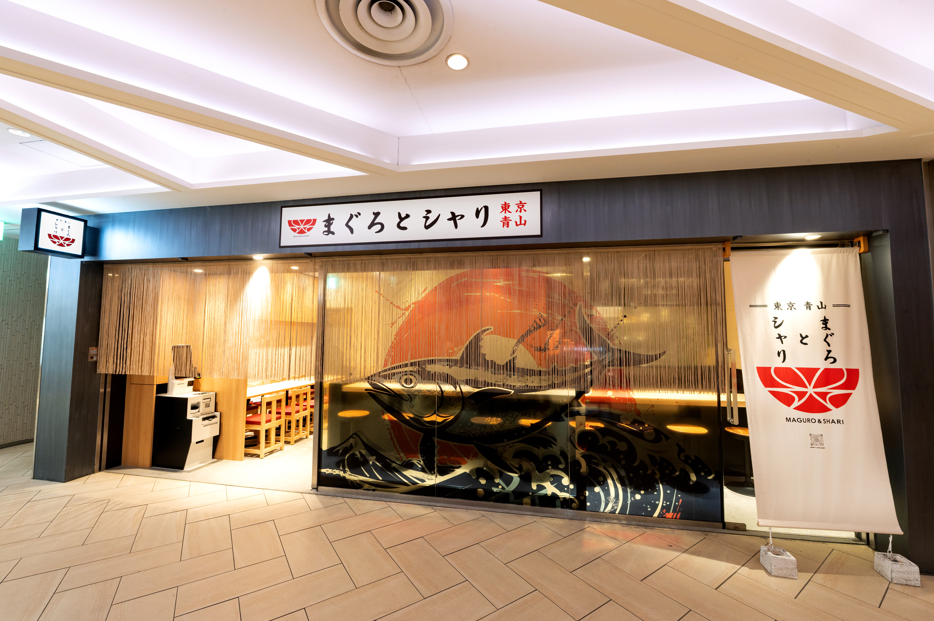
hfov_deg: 104.3
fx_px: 363
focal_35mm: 14
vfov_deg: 81.1
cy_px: 310
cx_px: 467
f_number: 16
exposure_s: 1/2
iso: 400
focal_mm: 14
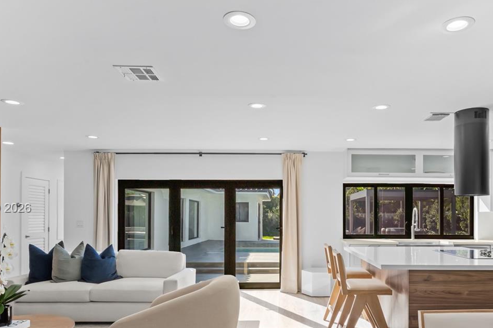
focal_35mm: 28
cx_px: 285
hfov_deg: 65.4
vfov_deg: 46.2
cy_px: 209
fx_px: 381
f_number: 16
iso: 250
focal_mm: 16.5
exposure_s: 1/4
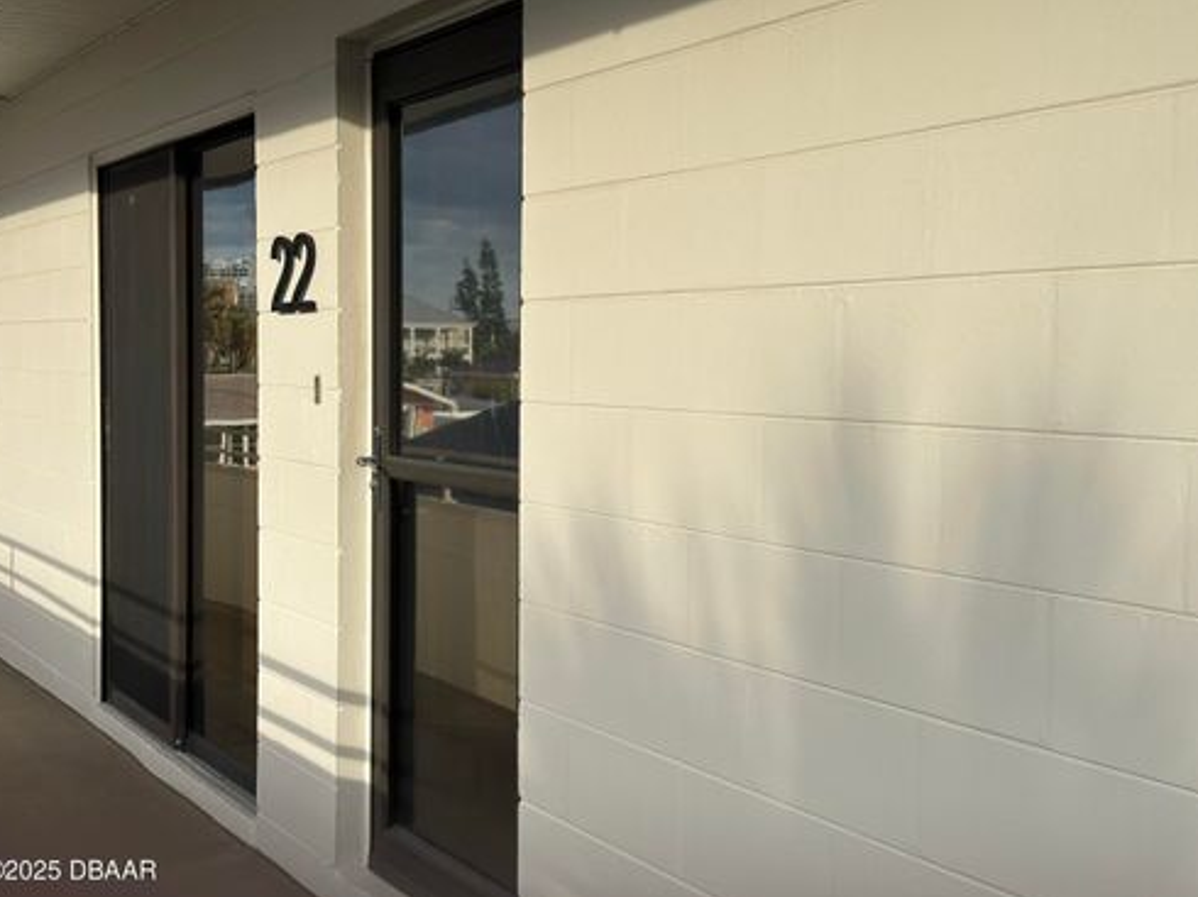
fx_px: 1695
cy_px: 453
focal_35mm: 49
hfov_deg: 38.9
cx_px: 594
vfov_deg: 29.7
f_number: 1.78
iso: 100
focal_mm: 6.86
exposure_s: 1/3876
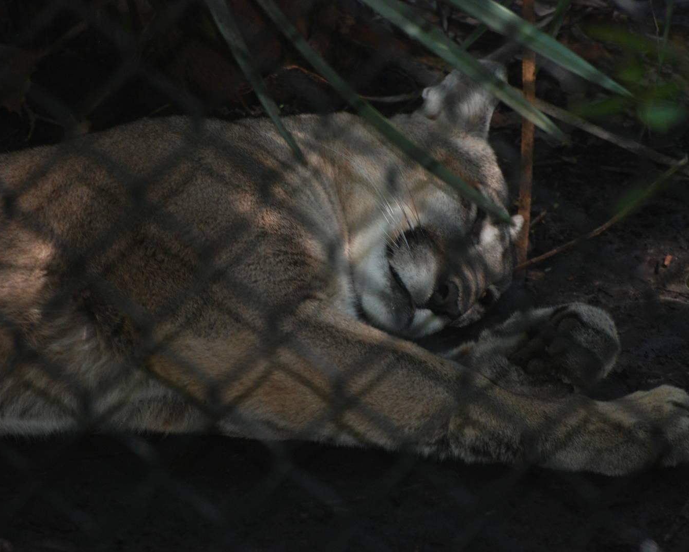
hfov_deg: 3.8
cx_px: 408
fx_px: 10342
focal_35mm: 507
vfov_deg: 3.1
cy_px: 276
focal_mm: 300
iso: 400
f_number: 5.6
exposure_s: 1/60
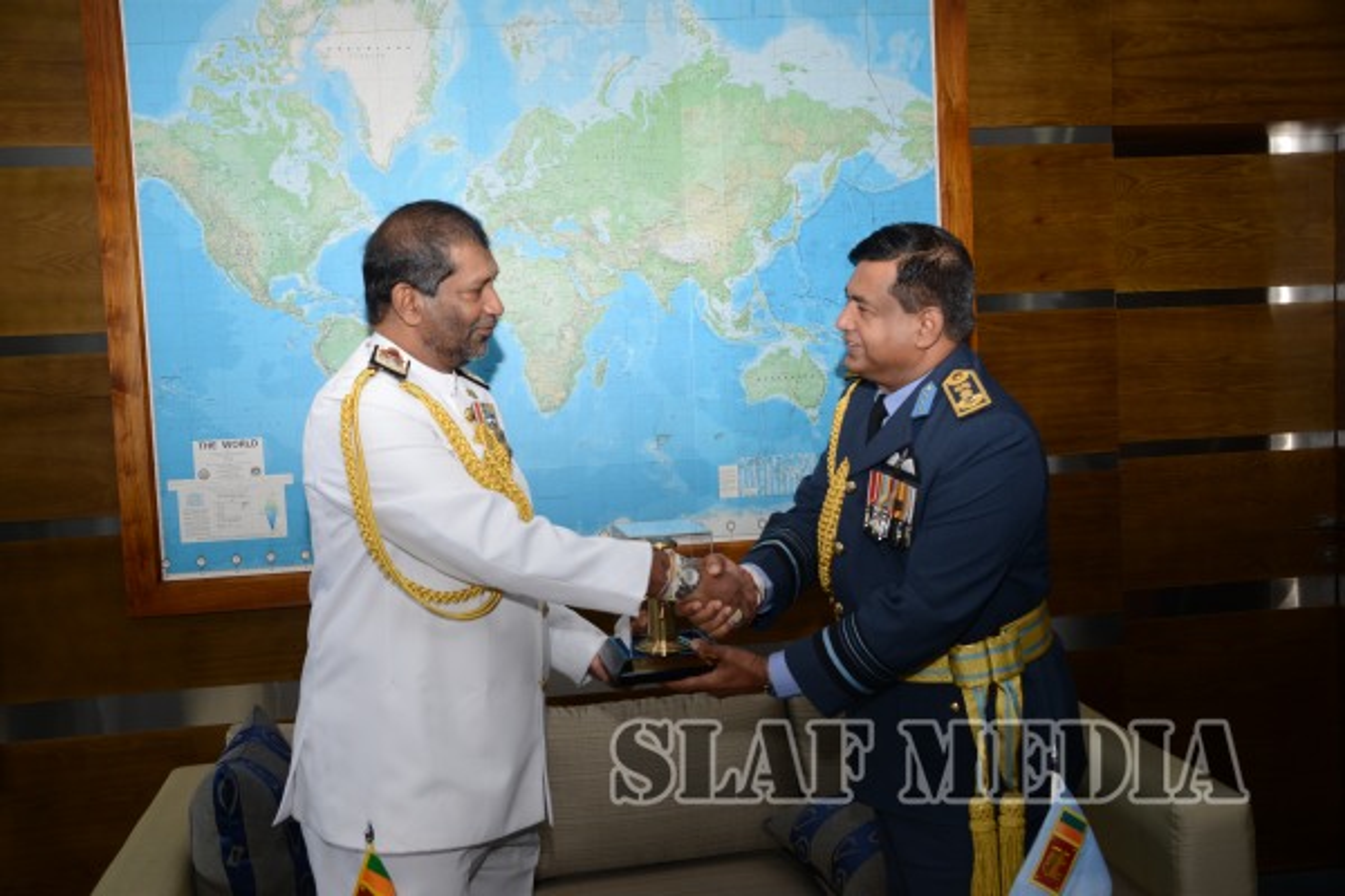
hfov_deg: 54.4
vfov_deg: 37.9
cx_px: 672
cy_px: 448
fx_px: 1308
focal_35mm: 35
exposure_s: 1/100
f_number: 5.6
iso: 400
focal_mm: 35
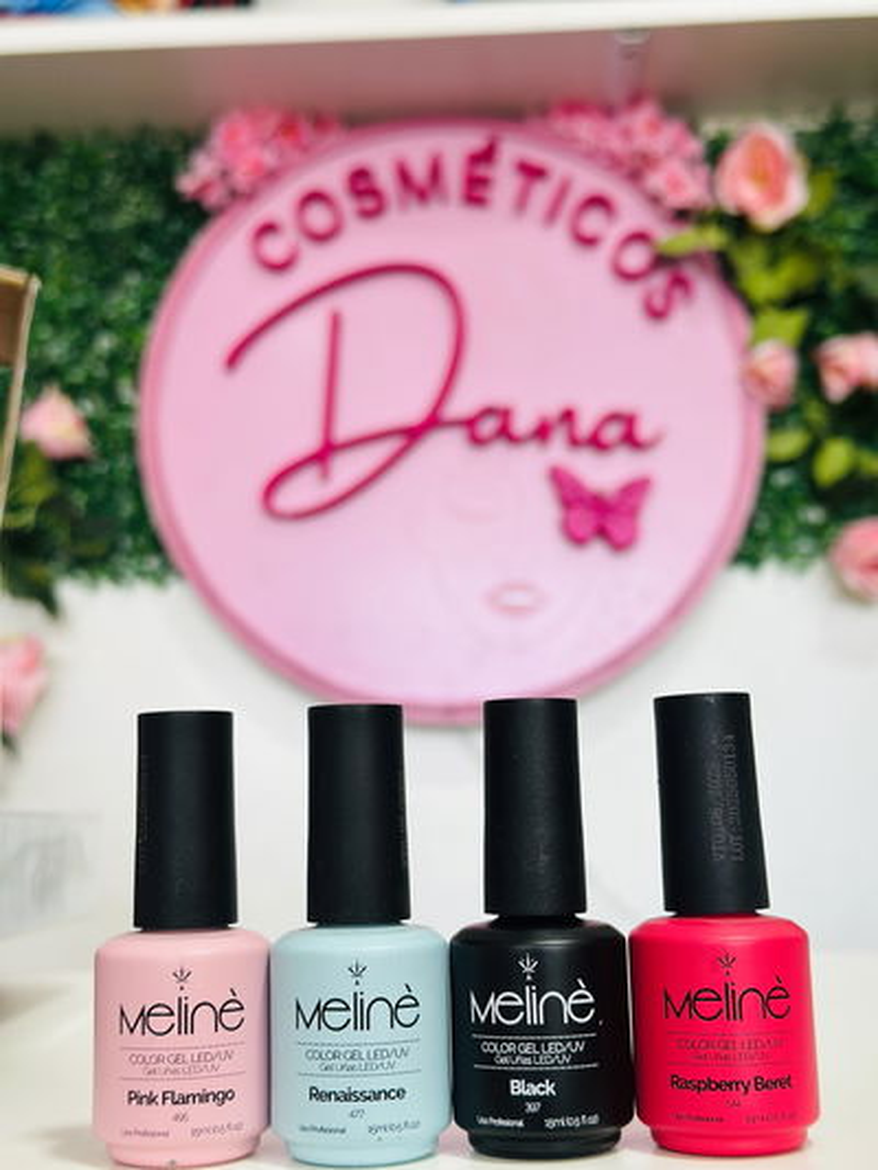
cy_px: 585
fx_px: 1623
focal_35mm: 48
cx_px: 439
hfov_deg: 30.3
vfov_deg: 39.6
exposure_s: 1/69
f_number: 1.78
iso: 125
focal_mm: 6.86
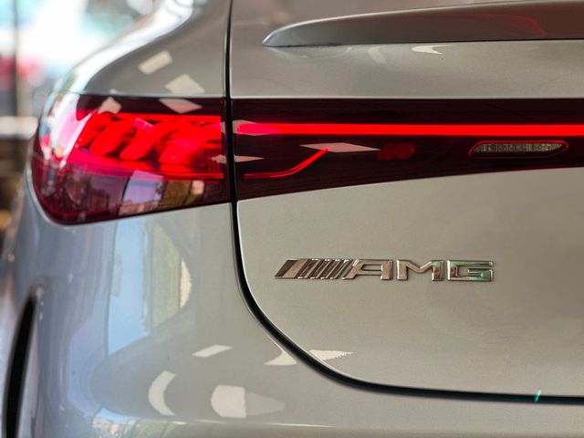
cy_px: 219
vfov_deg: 19.1
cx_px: 292
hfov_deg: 25.3
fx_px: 1299
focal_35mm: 77
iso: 100
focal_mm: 9
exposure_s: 1/120
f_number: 2.8
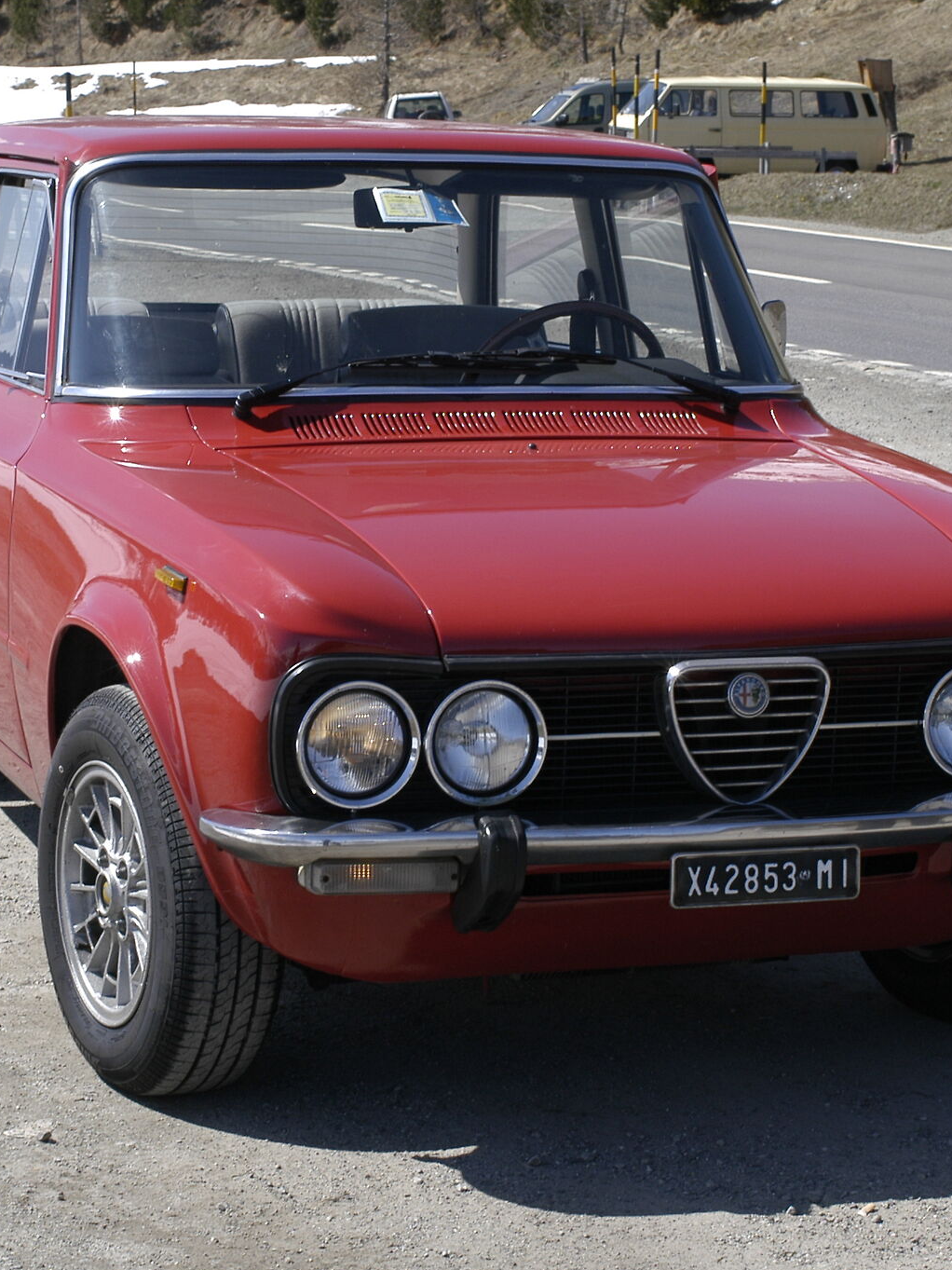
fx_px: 3258
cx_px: 420
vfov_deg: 22.0
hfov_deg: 16.6
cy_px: 552
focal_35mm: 89
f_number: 10
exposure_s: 1/350
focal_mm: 35
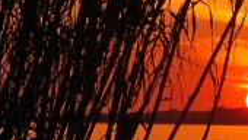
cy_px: 98
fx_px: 2547
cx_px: 263
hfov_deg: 5.6
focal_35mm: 387
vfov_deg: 3.1
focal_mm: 70
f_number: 9
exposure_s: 1/100
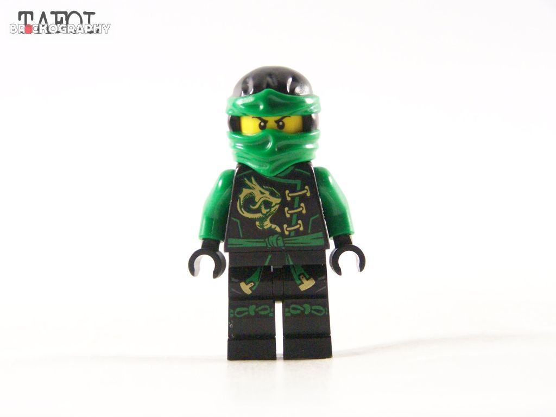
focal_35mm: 105
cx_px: 278
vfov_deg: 14.1
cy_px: 208
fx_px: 1687
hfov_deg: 18.7
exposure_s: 1/60
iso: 400
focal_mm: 17.5
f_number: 3.2
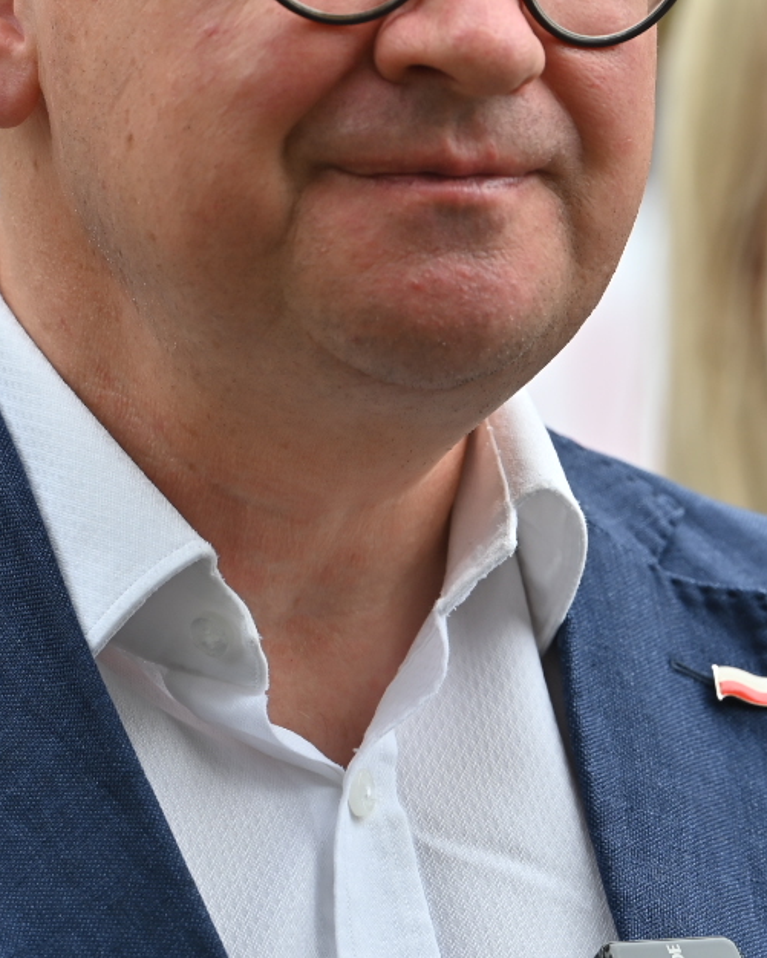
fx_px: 11716
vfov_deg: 4.7
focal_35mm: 413
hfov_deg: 3.7
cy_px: 165
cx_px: 631
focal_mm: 170
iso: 100
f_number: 4.5
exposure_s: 1/400
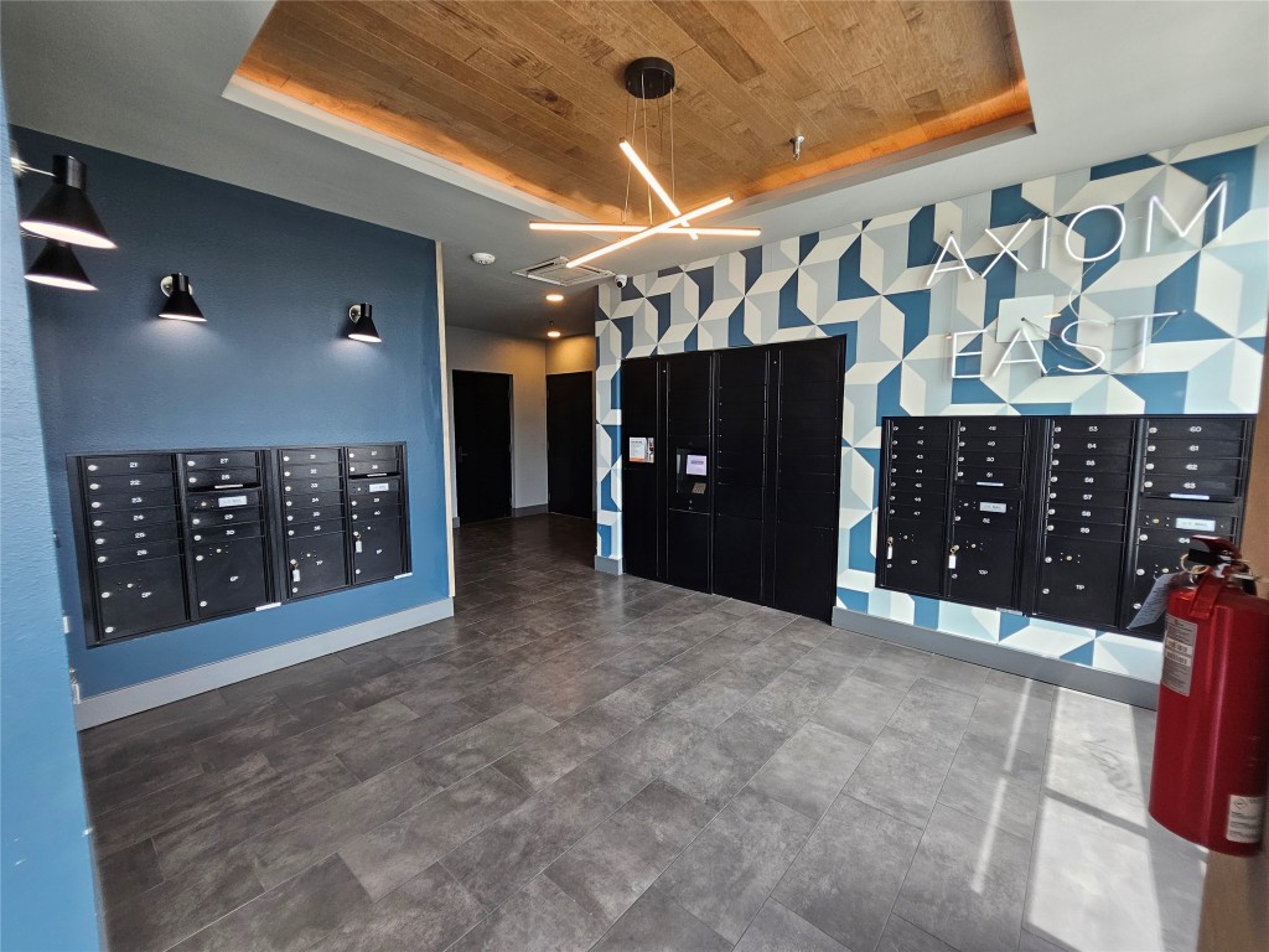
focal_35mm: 13
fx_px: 477
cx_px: 634
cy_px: 476
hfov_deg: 106.2
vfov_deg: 89.9
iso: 80
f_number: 2.2
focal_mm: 2.2
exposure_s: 1/60
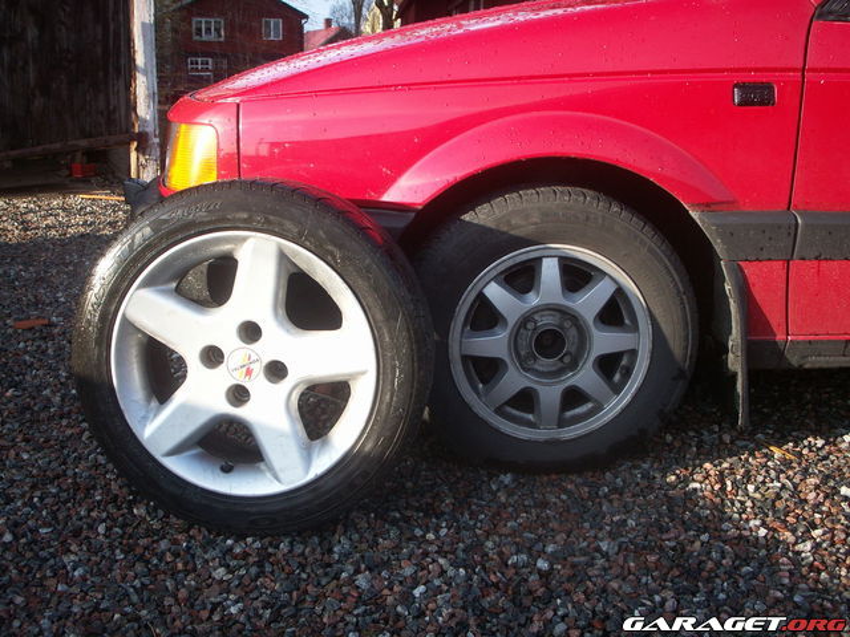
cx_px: 425
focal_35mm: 37
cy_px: 318
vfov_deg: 38.7
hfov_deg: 50.1
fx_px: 909
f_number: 3.5
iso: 50
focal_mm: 7.7
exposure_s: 1/200
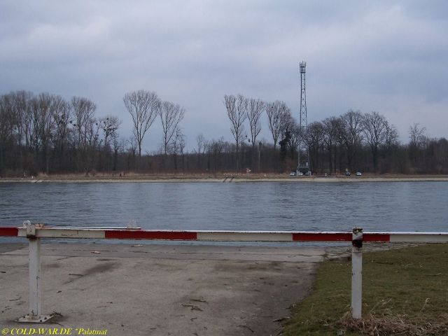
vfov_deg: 29.1
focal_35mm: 50
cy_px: 168
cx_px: 224
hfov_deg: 38.2
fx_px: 647
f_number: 3.8
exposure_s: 1/640
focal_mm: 8.8
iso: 80
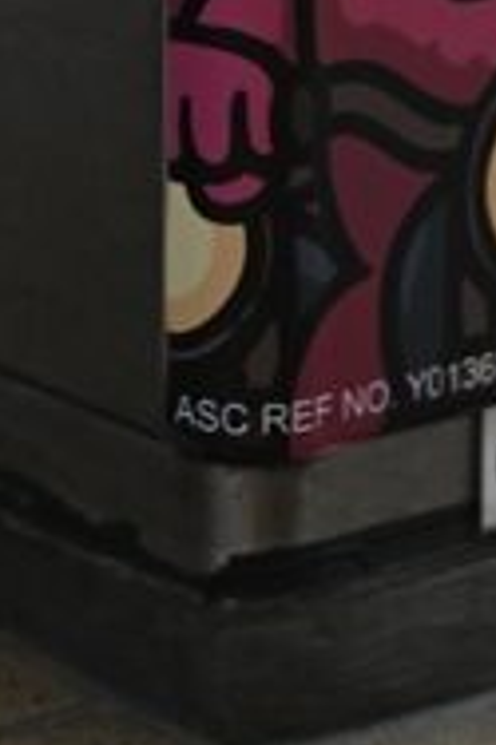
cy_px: -1145
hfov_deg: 3.0
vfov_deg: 4.3
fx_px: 9606
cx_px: 262
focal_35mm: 464
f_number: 1.4
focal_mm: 85
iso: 200
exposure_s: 1/60
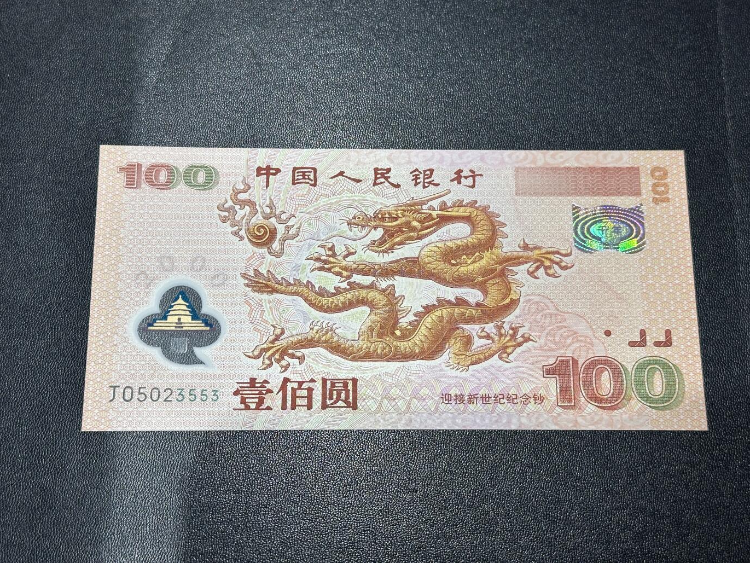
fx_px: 1062
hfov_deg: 38.9
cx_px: 381
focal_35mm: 49
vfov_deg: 29.7
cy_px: 277
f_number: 1.78
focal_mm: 6.86
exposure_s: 1/50
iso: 80
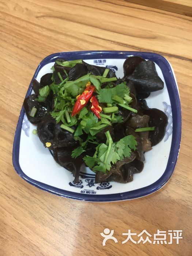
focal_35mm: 29
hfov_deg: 48.2
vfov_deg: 61.7
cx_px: 96
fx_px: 214
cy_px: 128
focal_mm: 4.15
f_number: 2.2
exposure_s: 1/33
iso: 200
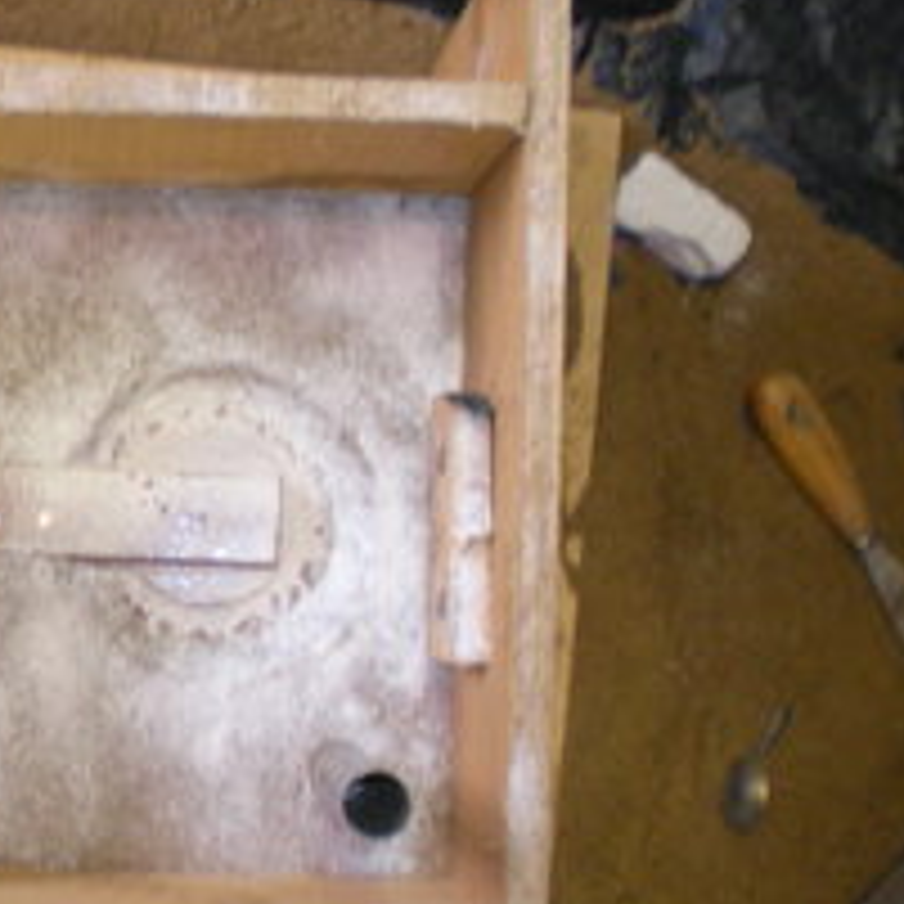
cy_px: 468
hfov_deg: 25.0
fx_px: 1980
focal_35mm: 67
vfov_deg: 25.7
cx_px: 112
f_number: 3.1
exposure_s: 1/8
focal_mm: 6.3
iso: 229
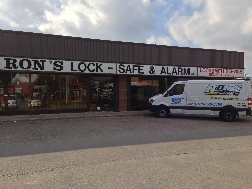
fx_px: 240
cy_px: 94
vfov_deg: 42.9
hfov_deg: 55.4
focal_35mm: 33
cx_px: 126
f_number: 2.4
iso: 50
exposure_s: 1/1178
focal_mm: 4.12
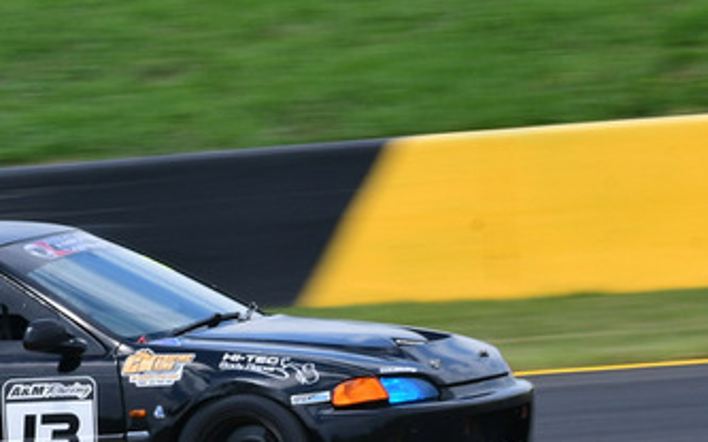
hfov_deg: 2.4
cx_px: 34
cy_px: 257
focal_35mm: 883
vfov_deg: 1.5
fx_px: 17035
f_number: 13
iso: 320
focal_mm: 240
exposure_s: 1/320
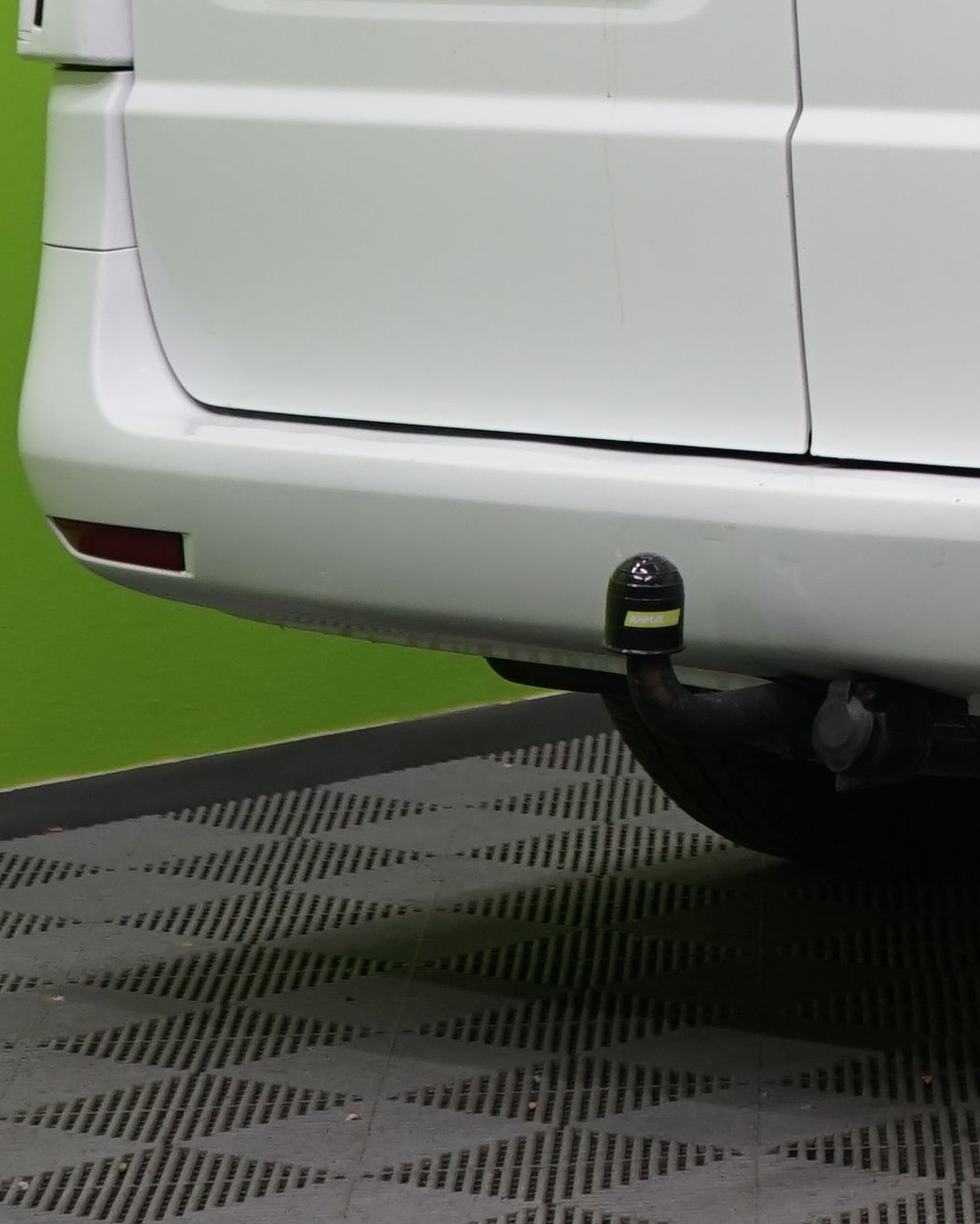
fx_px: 7066
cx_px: 2063
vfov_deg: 9.8
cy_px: -63
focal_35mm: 195
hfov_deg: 7.6
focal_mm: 45
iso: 500
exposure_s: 1/60
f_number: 5
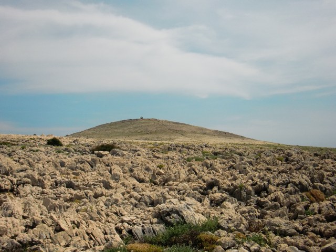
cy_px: 126
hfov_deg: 49.0
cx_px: 168
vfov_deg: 37.7
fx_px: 369
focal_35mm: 38
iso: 100
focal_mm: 6.66
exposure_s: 1/500
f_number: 8.9
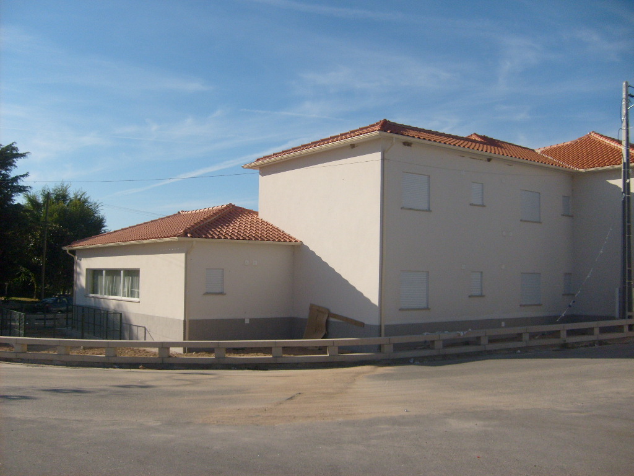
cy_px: 238
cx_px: 317
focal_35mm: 35
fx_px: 641
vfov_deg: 40.7
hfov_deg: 52.6
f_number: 7.1
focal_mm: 5.8
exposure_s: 1/500
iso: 80
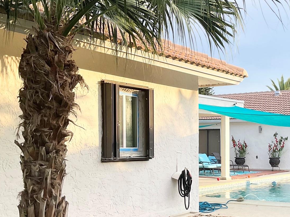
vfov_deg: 26.8
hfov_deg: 34.1
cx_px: 245
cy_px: 151
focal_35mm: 54
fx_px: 452
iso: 16
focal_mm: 3
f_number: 1.8
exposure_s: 1/403
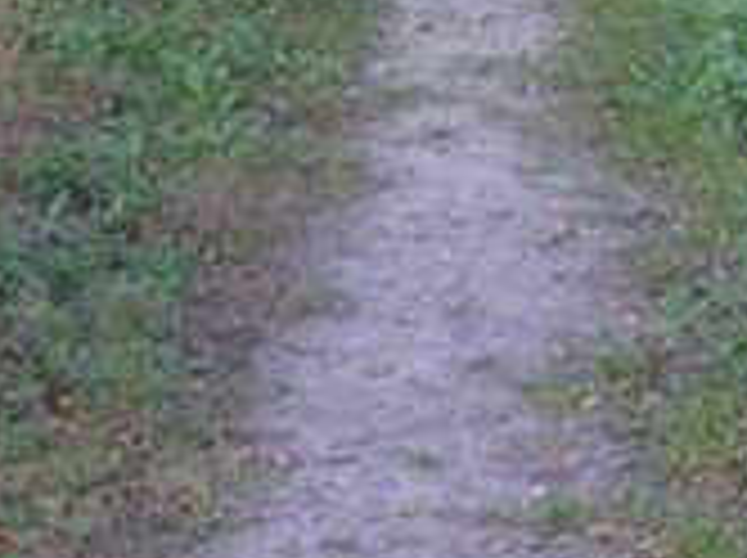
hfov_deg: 14.6
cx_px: 522
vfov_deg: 10.4
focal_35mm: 135
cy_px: -418
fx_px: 2909
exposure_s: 1/45
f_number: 2.8
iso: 120
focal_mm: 5.8
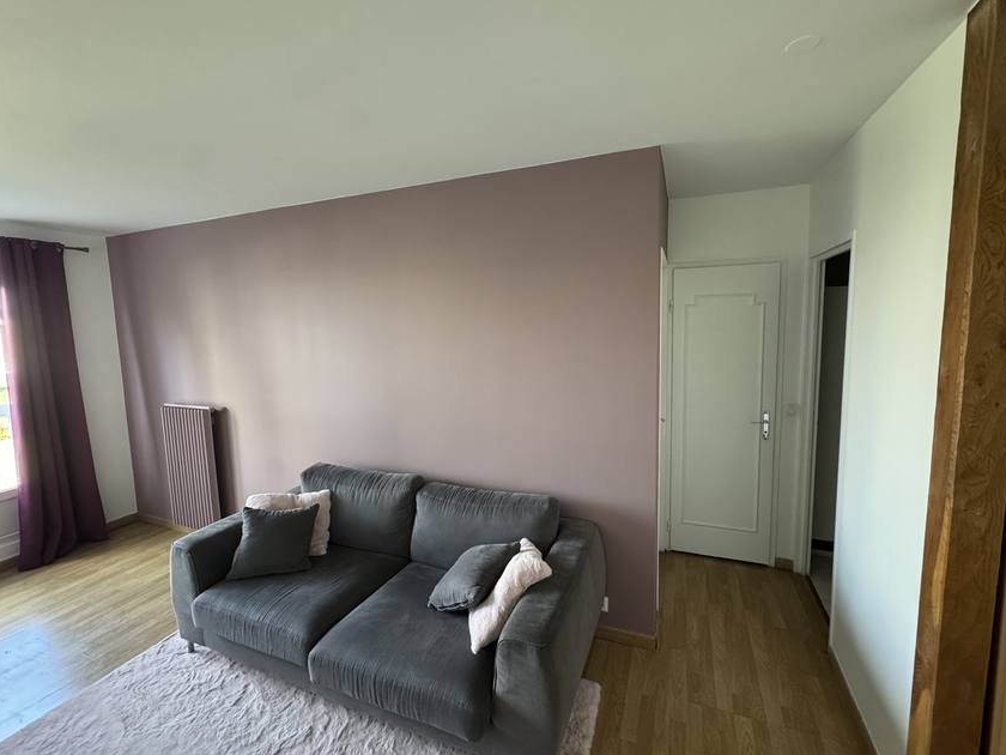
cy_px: 365
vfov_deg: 81.7
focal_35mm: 15
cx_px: 515
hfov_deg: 98.2
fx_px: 436
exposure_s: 1/70
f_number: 2.2
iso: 320
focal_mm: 2.22
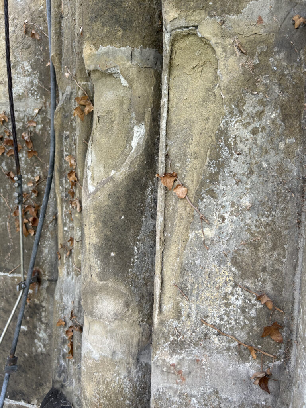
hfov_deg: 53.1
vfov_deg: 67.3
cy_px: 204
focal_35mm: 26
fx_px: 306
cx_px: 153
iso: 50
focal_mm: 5.7
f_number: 1.5
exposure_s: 1/555
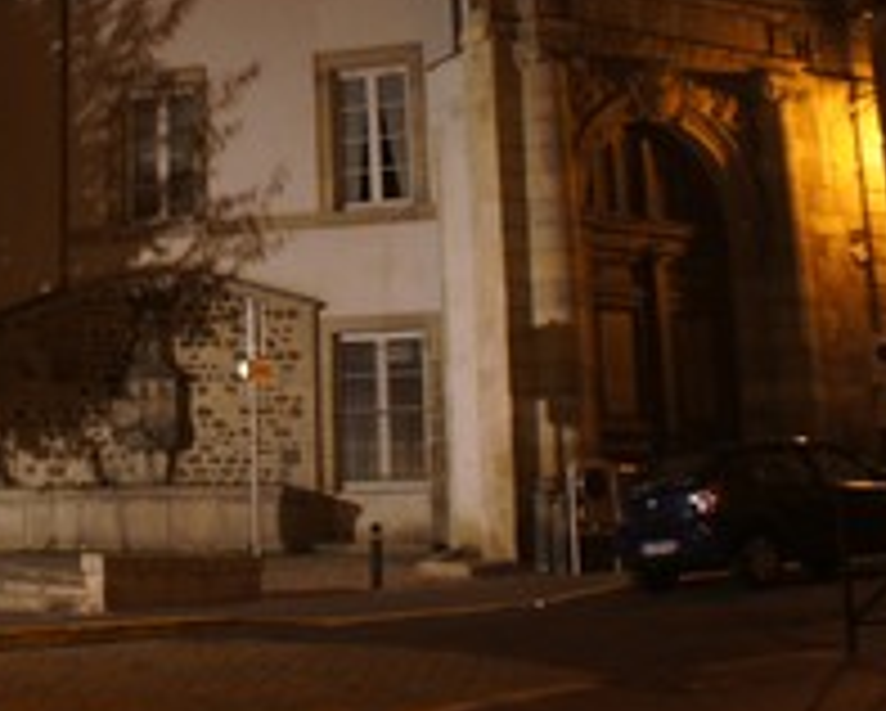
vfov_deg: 25.4
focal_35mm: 59
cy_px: 151
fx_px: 1549
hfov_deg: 30.1
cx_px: 36
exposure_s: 1/30
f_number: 3.5
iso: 2500
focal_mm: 18
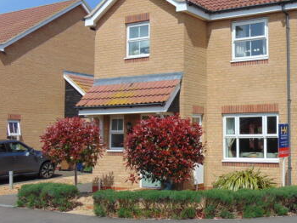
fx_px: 472
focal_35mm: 55
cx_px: 232
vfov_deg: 26.5
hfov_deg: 34.0
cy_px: 97
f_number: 8.2
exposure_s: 1/250
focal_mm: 5.8
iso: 80
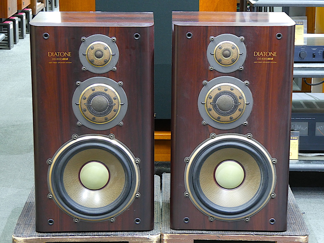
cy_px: 122
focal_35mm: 90
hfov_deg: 21.8
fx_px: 842
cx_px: 162
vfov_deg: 16.4
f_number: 4.9
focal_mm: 16.1
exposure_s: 1
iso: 200
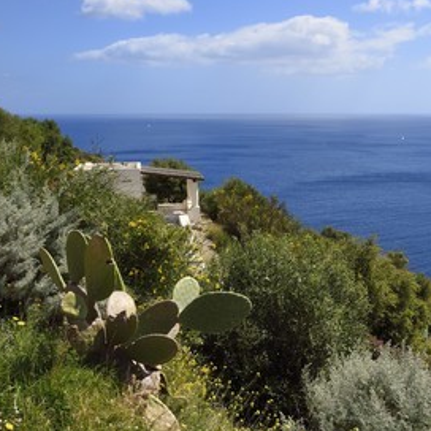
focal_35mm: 42
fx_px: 592
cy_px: 216
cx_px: 311
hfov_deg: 39.2
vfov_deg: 40.0
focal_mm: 32
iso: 200
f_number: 14
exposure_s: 1/250
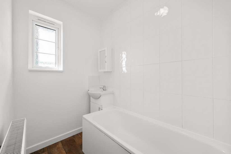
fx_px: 90
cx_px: 116
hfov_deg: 104.3
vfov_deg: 81.1
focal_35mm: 14
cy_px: 77
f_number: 16
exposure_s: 1
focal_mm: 14
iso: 200
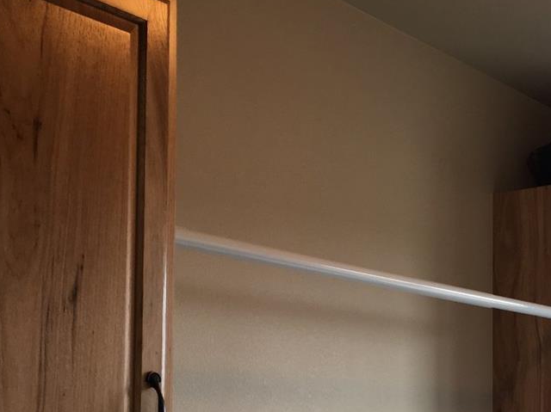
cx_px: 416
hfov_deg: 28.2
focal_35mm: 68
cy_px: 380
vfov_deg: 21.1
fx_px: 1082
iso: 32
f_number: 2.2
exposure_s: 1/60
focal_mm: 4.15
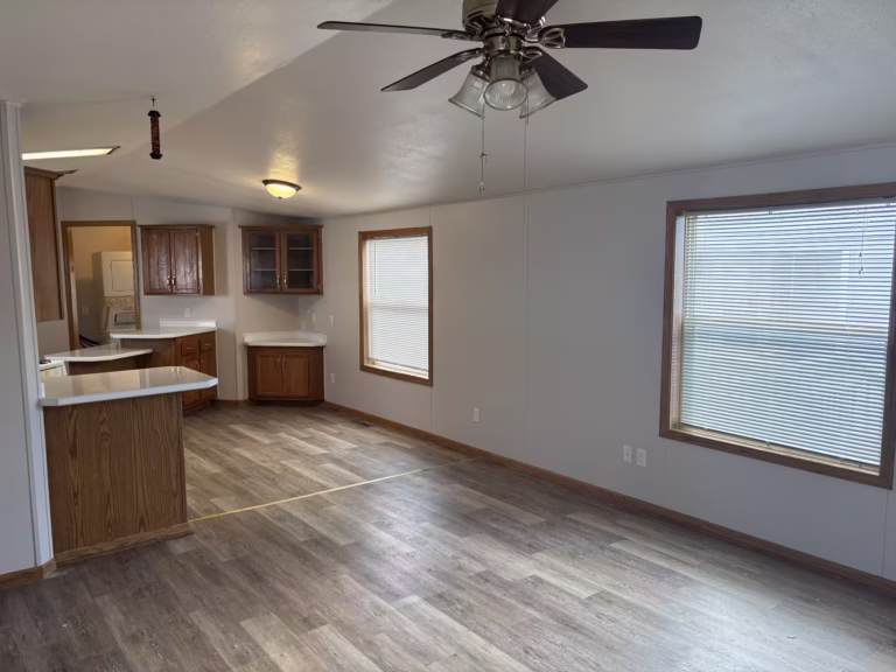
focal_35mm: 26
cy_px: 336
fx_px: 673
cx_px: 448
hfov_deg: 67.3
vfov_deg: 53.1
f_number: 1.6
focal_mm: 5.96
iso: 80
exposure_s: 1/120
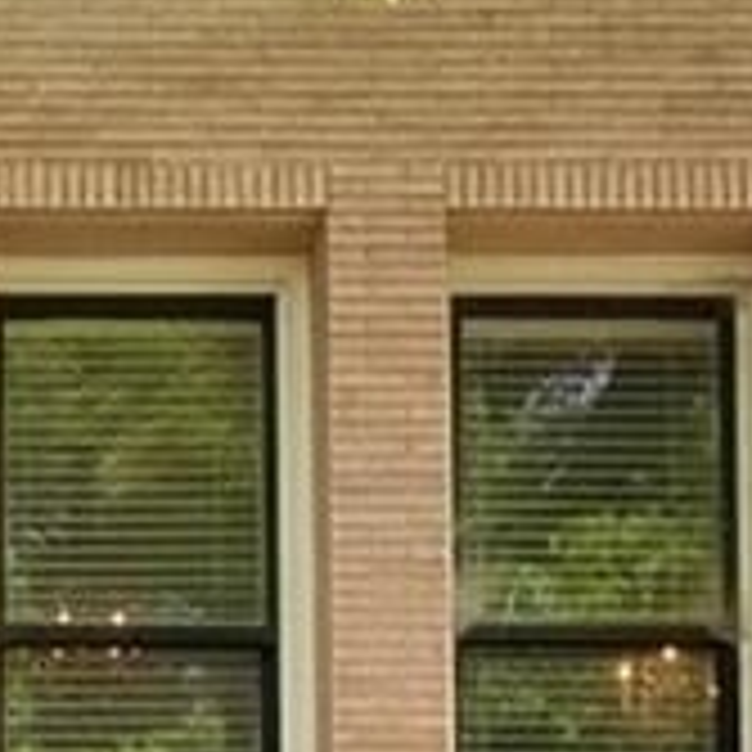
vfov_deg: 7.6
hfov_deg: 7.3
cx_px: -820
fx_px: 5604
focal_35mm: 228
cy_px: 1081
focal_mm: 14
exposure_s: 1/500
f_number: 8
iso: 400
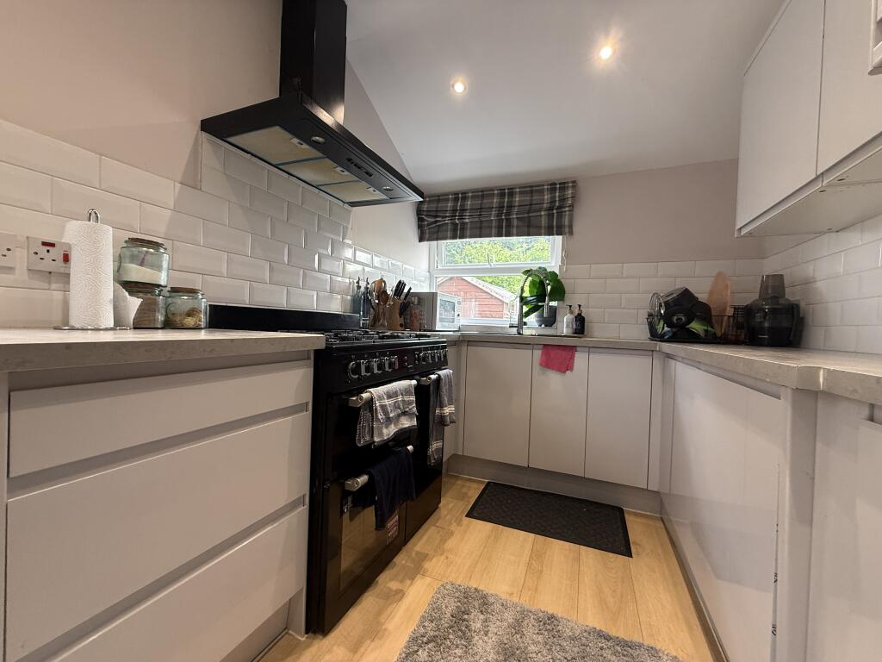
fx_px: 357
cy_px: 331
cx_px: 441
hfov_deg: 102.1
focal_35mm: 14
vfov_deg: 85.7
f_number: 2.2
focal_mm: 2.22
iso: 160
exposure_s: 1/99
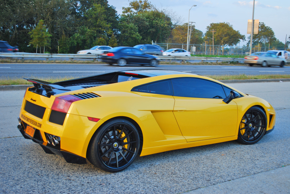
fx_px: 351
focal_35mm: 44
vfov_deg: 30.9
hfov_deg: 44.9
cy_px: 97
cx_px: 145
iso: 100
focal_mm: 29
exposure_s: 1/60
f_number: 4.8
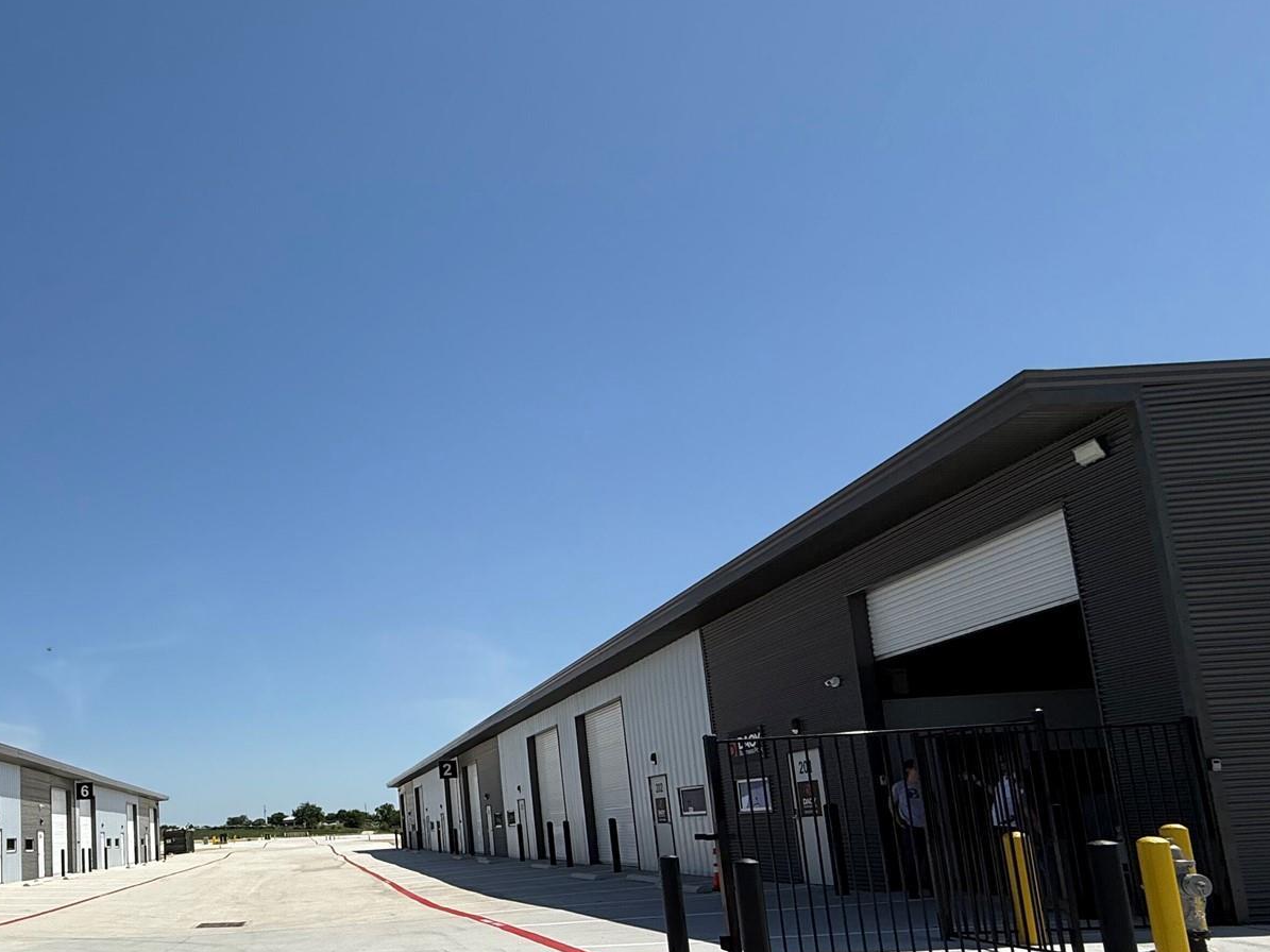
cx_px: 210
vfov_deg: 54.0
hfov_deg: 63.7
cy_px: 724
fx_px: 880
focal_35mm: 24
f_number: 2.2
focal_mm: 2.22
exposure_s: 1/5155
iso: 50
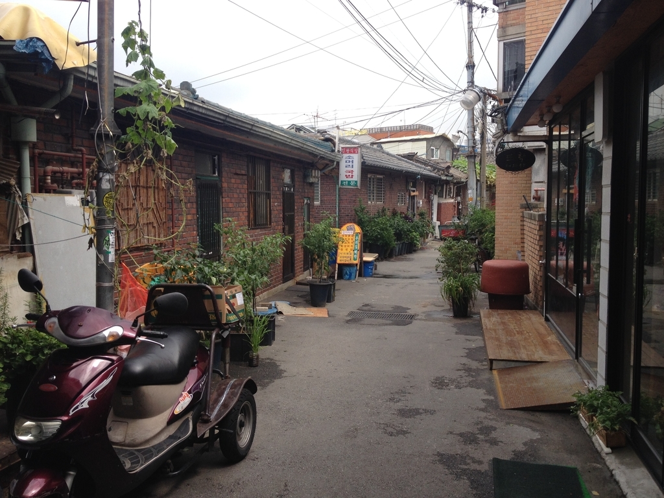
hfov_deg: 52.6
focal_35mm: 35
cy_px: 249
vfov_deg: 40.7
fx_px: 671
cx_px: 332
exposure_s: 1/620
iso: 50
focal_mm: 4.28
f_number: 2.4
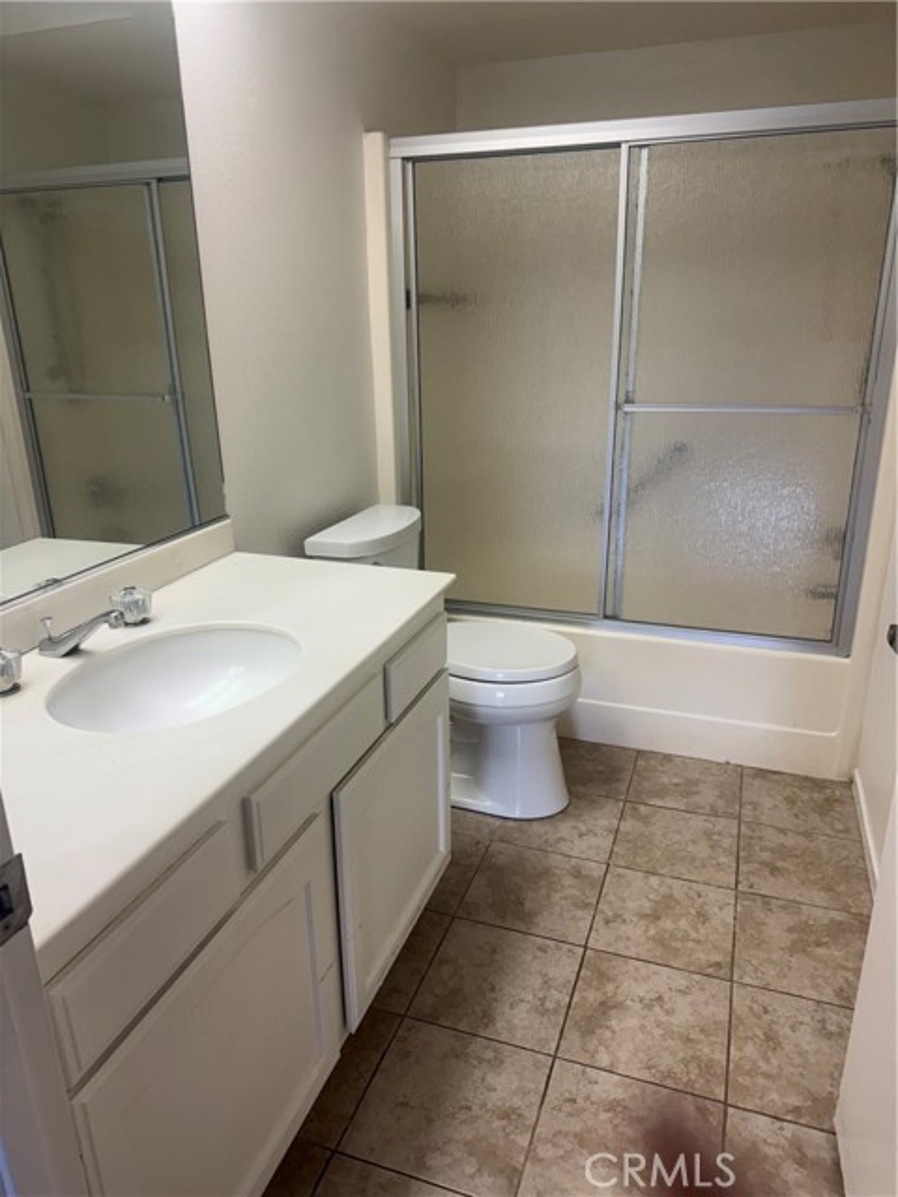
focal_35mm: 24
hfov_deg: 56.8
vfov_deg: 71.6
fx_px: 830
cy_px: 598
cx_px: 449
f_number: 1.78
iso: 125
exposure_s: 1/120
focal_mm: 6.76
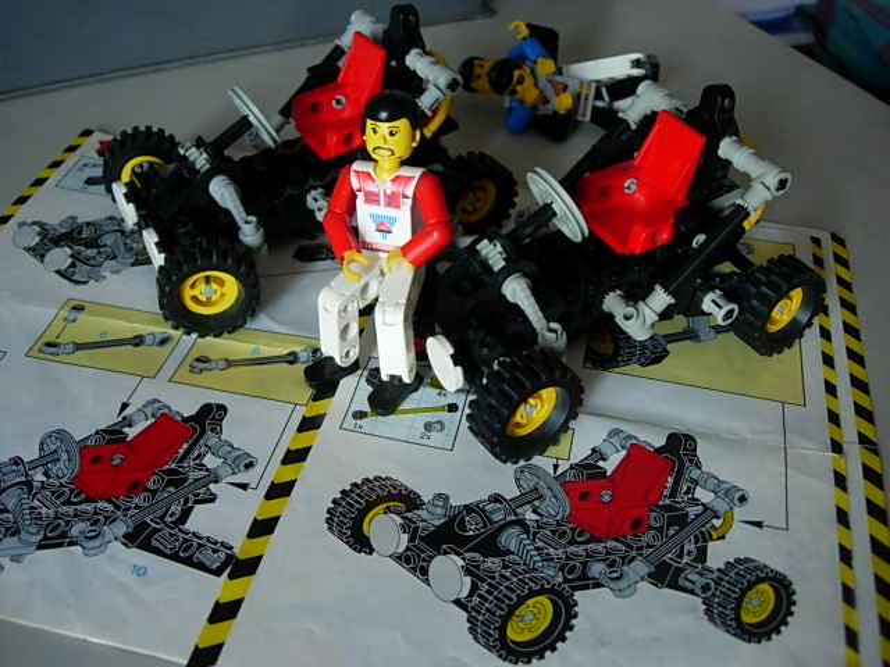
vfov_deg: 37.7
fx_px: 977
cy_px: 334
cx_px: 445
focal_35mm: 38
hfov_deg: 49.0
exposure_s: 1/27.6
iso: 200
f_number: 2.8
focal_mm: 7.8
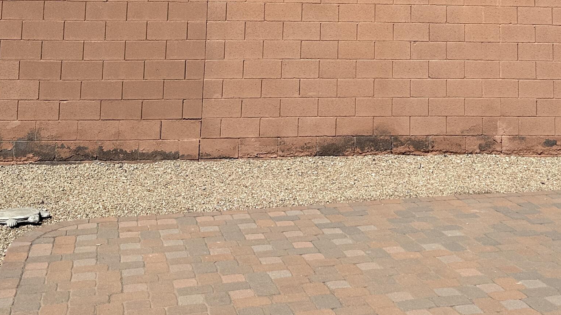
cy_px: -69
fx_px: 759
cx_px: 357
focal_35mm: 51
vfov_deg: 21.7
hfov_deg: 40.2
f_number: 1.78
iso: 80
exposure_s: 1/6623
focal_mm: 6.86
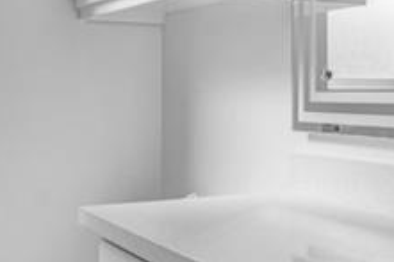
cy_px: 86
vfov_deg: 20.8
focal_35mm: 65
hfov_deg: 30.9
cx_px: 237
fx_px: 711
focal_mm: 14
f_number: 8
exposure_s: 1/50
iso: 100
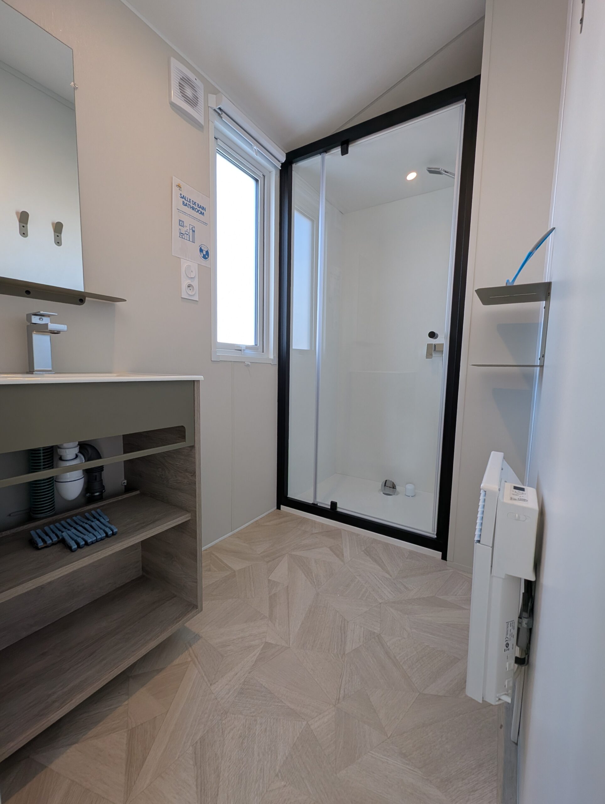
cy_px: 402
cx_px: 302
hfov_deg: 90.1
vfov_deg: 106.1
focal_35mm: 13
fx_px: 302
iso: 127
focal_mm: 1.95
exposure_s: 1/77.1
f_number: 2.2
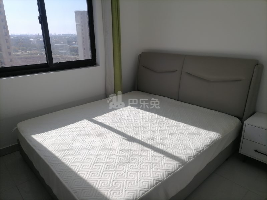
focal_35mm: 26
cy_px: 100
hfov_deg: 67.3
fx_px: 201
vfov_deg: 53.1
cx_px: 134
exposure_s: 1/1250
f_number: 1.8
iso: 50
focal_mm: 5.4
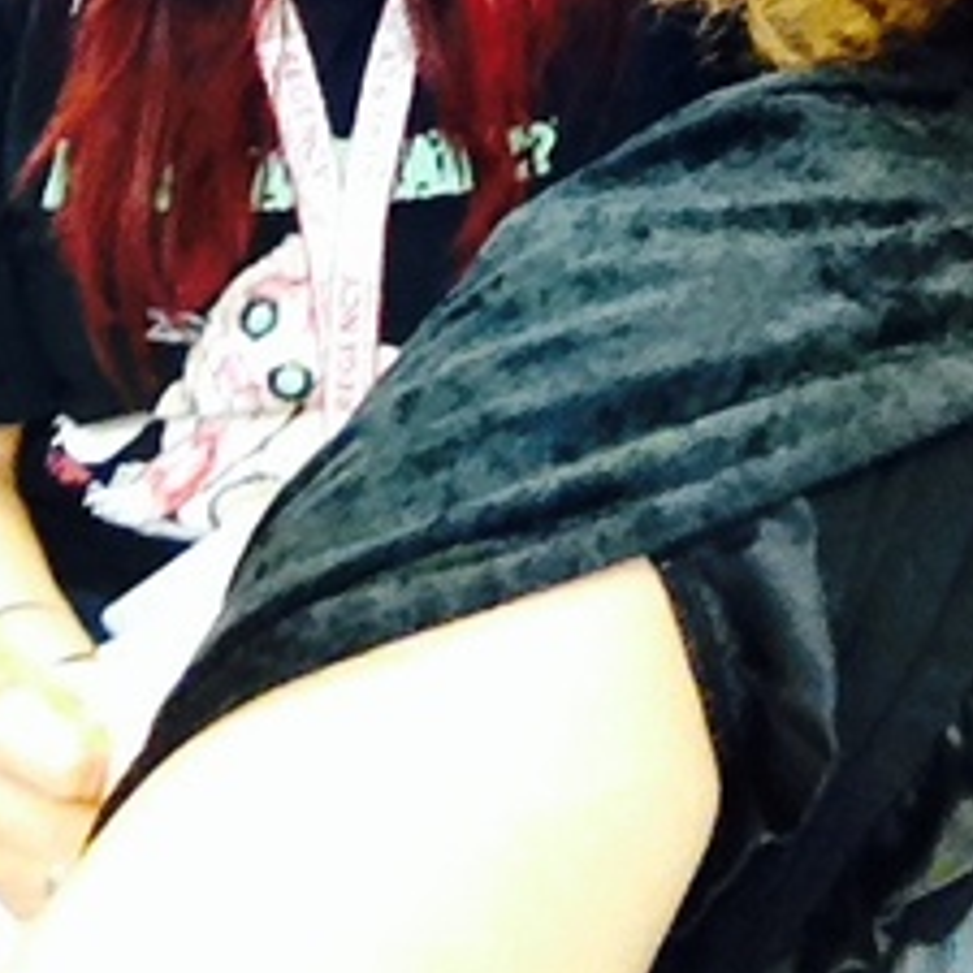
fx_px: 2099
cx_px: 463
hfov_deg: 26.1
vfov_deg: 24.7
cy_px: -39
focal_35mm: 66
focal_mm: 1.85
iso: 320
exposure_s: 1/30
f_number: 2.4
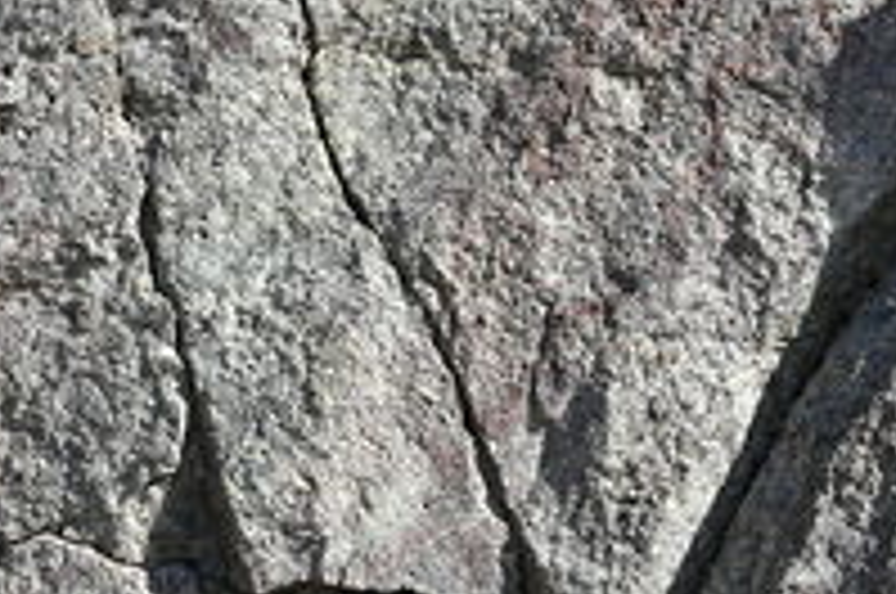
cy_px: -81
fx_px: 3901
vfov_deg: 8.6
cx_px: 1139
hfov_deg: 12.7
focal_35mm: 157
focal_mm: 35
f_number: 11
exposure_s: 1/125
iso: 100
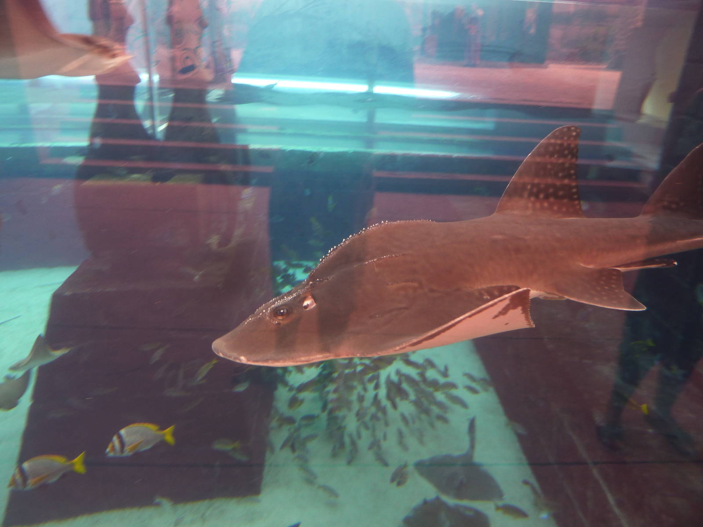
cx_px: 352
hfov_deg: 69.4
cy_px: 264
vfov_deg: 54.9
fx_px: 508
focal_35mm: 25
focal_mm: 4.1
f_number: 3.3
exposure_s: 1/40
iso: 80
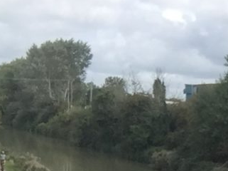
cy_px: 209
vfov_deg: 14.4
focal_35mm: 99
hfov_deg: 18.7
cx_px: 280
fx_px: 651
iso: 32
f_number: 2.2
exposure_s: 1/683
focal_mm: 2.65
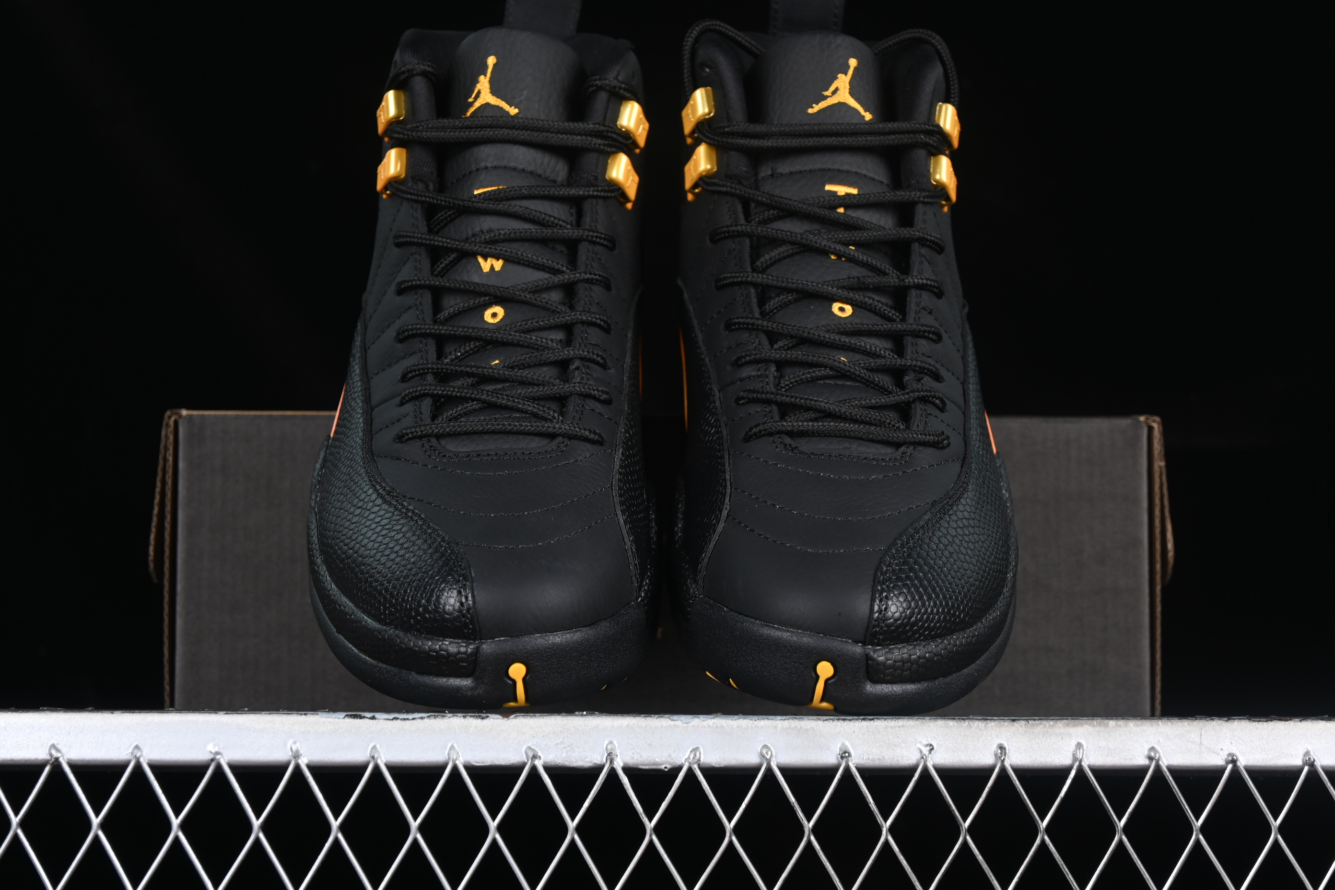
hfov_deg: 27.0
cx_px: 668
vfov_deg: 18.2
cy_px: 445
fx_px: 2781
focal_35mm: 75
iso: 160
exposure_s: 1/60
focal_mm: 50
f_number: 6.3
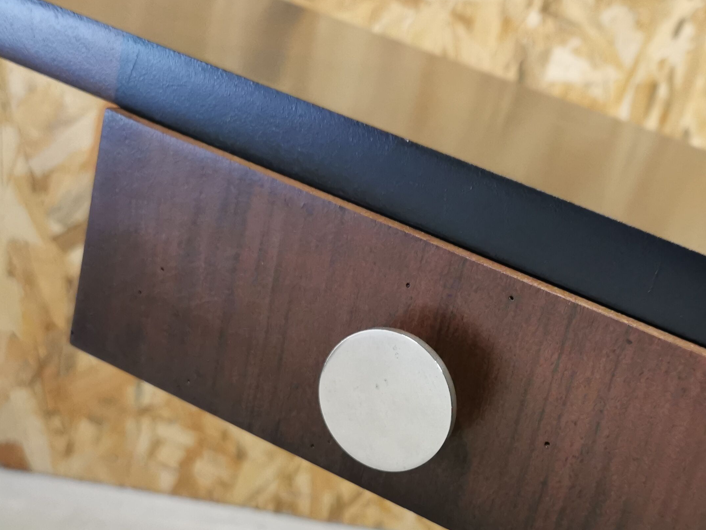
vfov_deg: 30.8
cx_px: 458
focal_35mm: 46
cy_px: 417
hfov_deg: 40.8
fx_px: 938
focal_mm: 5.56
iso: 320
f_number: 1.6
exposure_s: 1/50
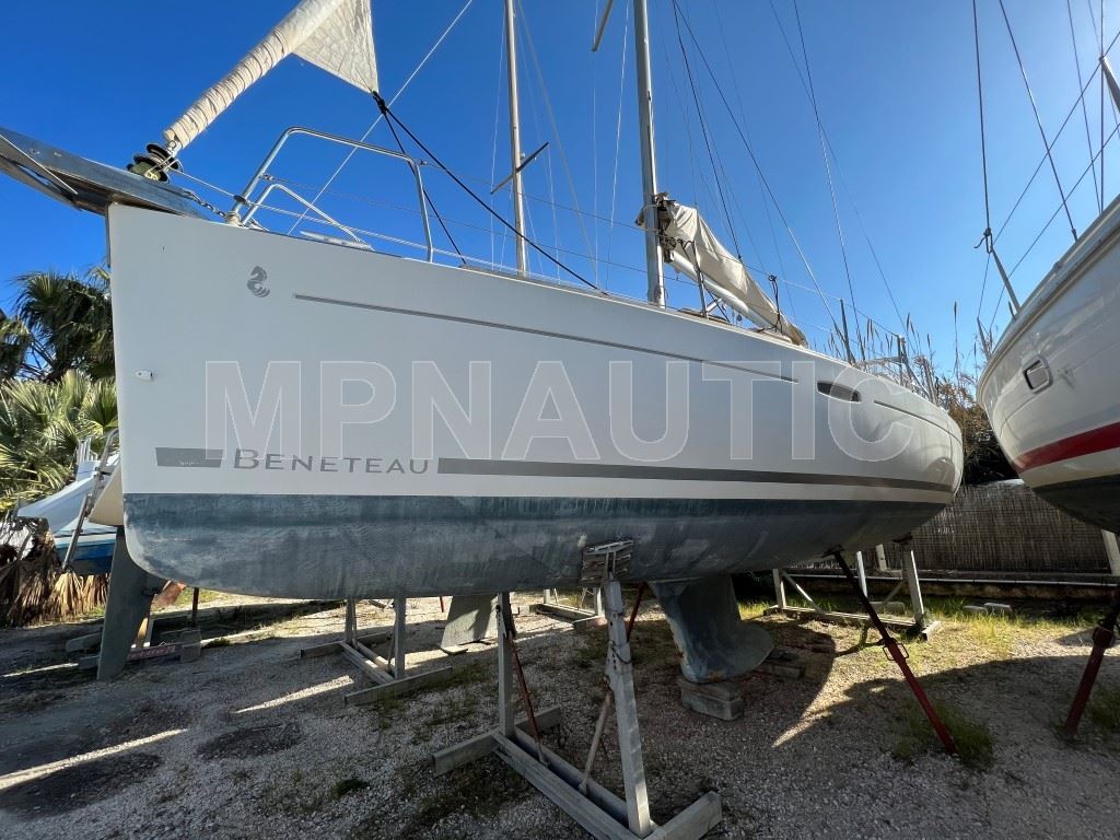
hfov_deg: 106.2
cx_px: 560
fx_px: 421
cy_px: 420
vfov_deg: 89.9
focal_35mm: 13
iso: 32
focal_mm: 1.57
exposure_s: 1/1233
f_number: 1.8
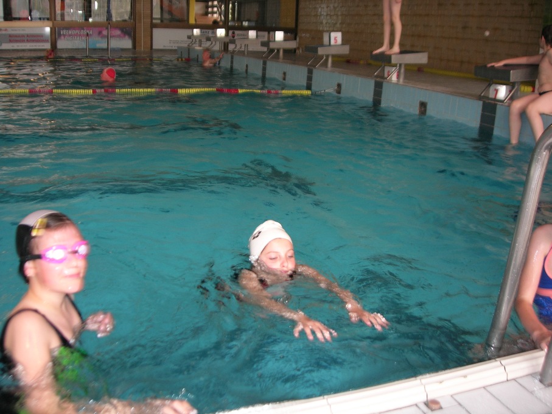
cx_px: 276
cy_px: 207
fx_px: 606
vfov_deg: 37.7
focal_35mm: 38
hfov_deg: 49.0
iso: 64
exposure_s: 1/30
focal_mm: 7.8
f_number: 2.8
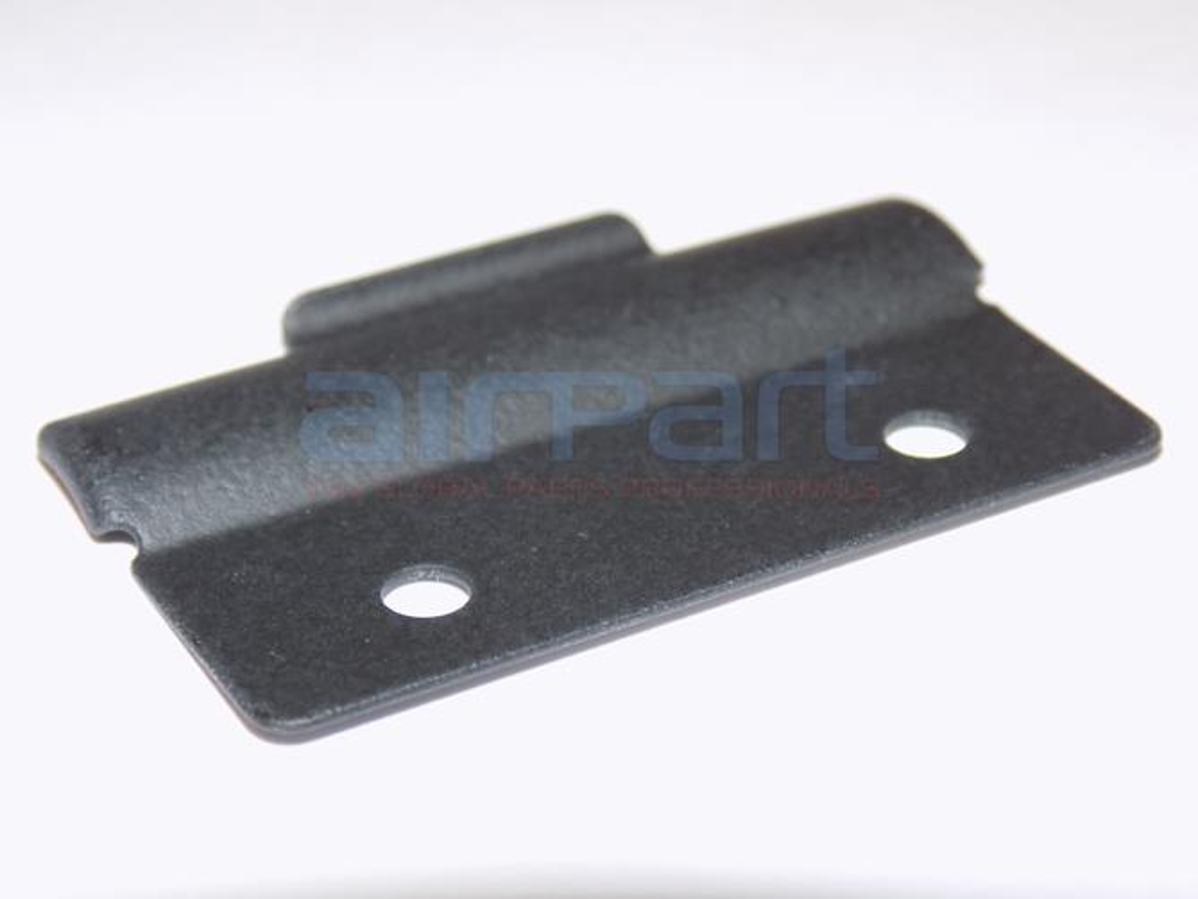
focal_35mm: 86
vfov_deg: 17.2
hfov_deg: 22.8
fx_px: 2977
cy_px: 450
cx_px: 599
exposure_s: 1/30
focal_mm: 15.3
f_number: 4.4
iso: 200
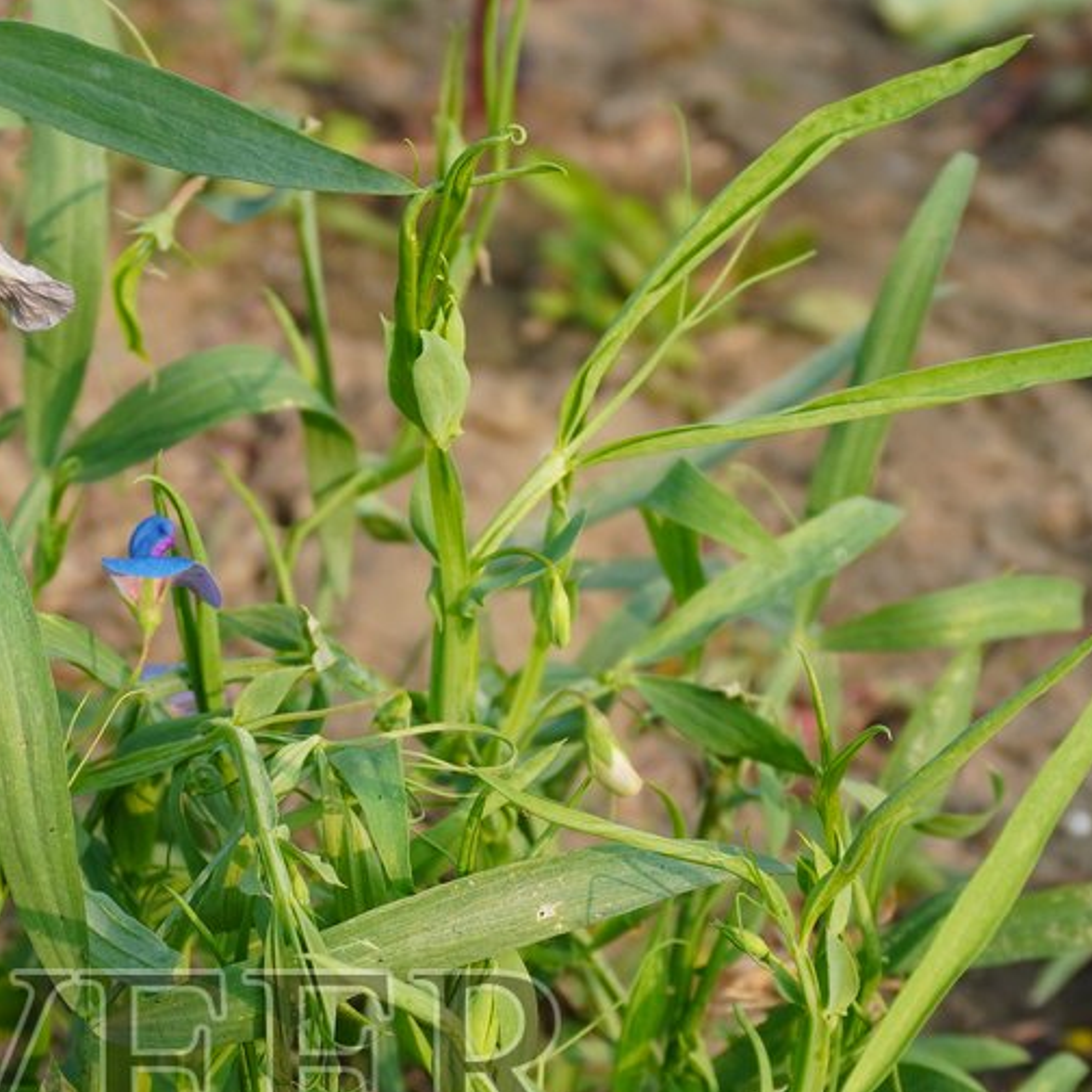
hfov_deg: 15.8
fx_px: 3903
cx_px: 240
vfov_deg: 15.6
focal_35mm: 109
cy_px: 1119
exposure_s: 1/80
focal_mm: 27
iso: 100
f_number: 6.3
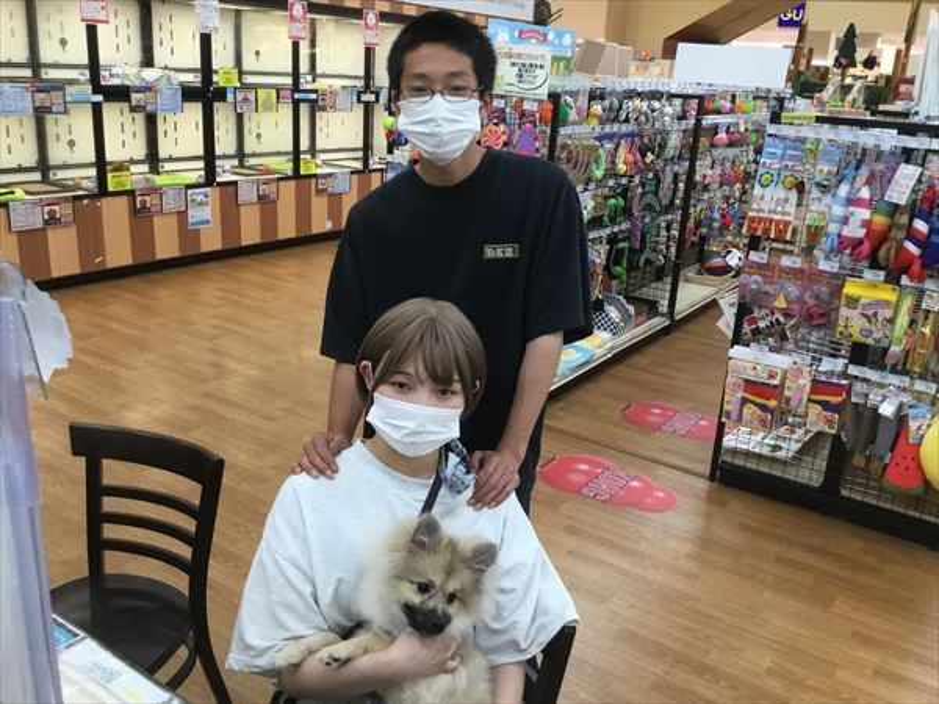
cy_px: 352
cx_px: 470
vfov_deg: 45.4
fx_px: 841
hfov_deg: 58.4
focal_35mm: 31
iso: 50
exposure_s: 1/33
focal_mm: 3.3
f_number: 2.4
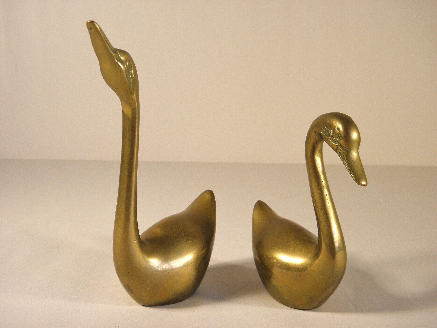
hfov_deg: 47.9
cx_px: 218
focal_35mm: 39
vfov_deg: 36.8
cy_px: 164
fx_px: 492
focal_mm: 7.1
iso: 100
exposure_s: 1/60
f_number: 3.8
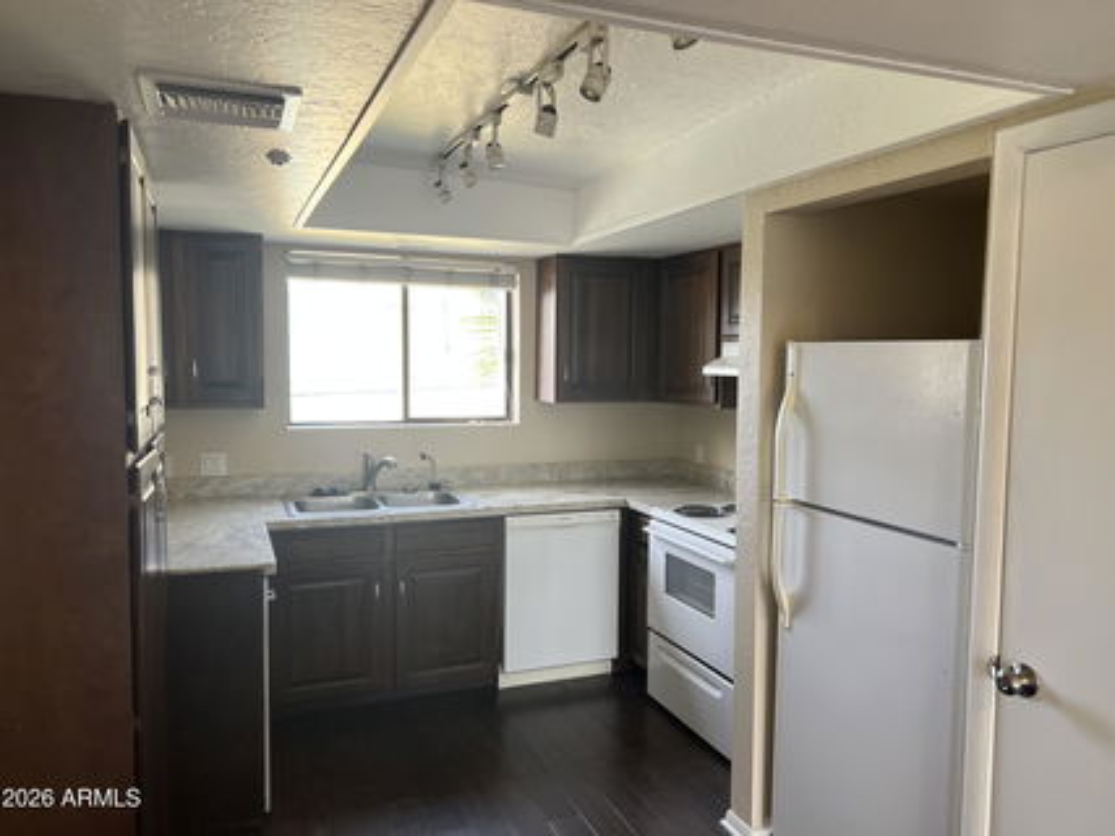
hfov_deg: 67.3
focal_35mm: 26
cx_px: 558
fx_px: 837
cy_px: 418
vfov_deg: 53.0
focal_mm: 5.7
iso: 80
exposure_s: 1/120
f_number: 1.5
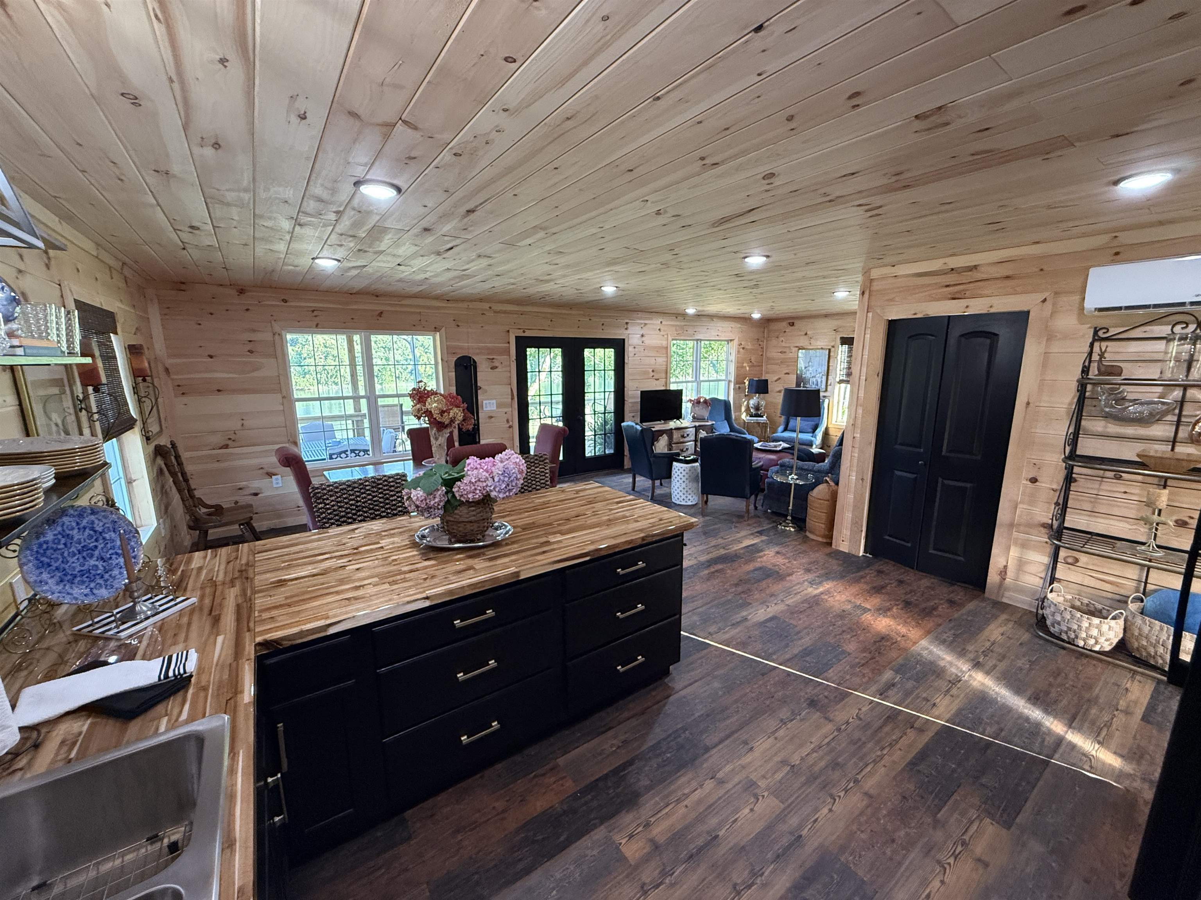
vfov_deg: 85.7
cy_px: 450
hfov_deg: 102.1
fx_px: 486
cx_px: 600
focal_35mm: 14
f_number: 2.2
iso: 500
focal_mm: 2.22
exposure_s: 1/120
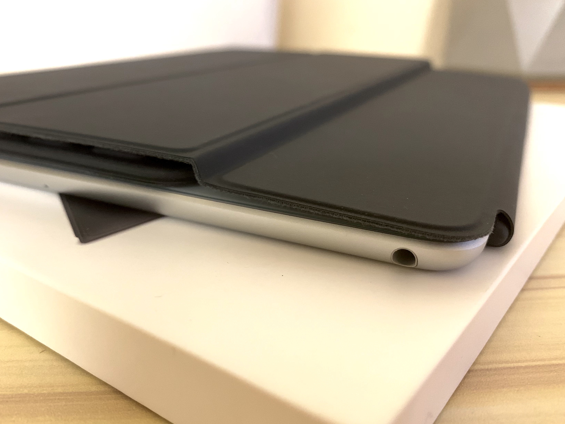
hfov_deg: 56.6
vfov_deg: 44.1
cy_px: 241
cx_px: 245
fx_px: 522
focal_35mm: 32
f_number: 1.8
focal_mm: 4.25
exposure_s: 1/25
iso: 640
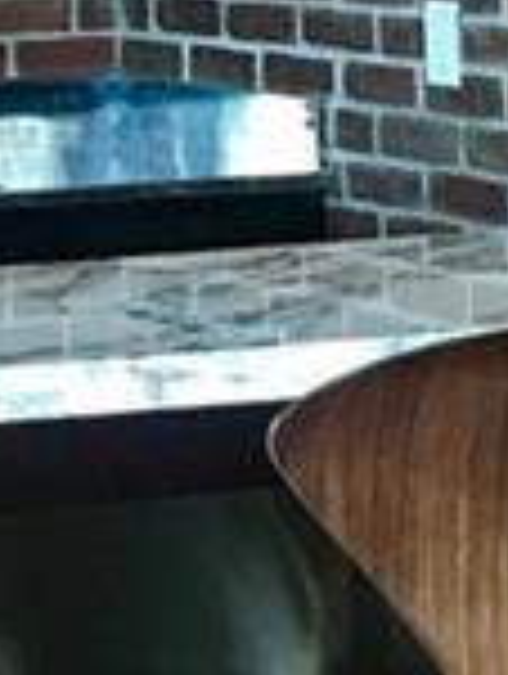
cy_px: -148
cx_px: -225
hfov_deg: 6.6
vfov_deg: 8.7
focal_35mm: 224
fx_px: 4371
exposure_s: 1/40
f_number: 1.8
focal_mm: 3.99
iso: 25
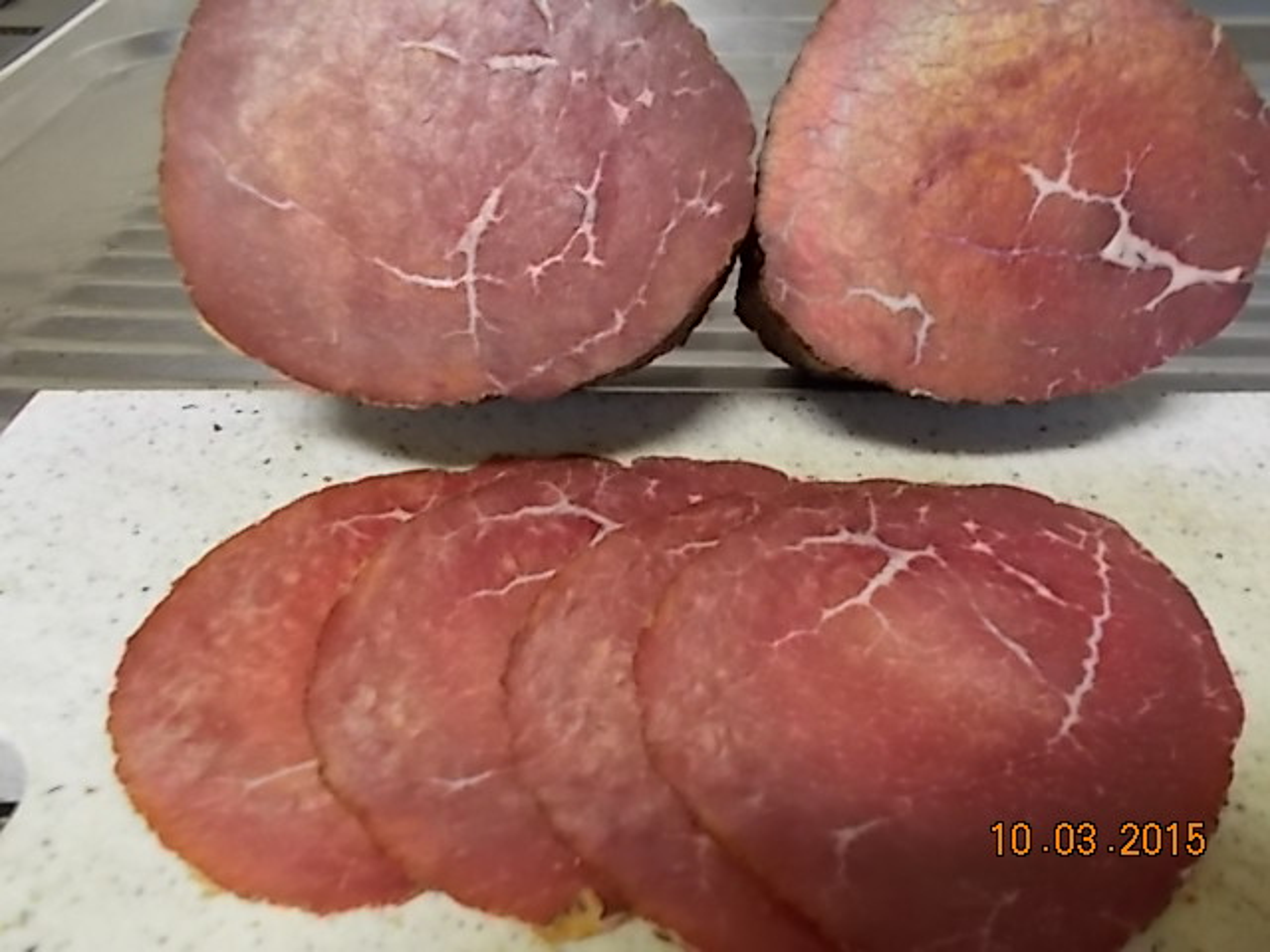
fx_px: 1101
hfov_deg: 60.0
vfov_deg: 46.8
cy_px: 476
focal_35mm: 30
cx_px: 635
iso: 200
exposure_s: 1/5
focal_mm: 5.3
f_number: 3.4
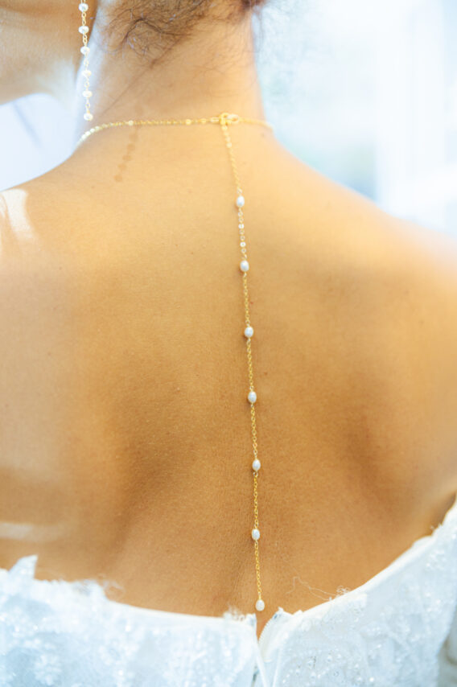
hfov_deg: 19.4
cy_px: 344
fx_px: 1335
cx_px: 228
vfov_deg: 28.9
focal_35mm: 70
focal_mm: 70
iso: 400
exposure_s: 1/250
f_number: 2.8
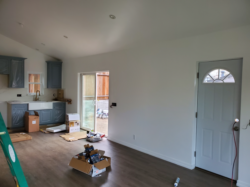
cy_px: 94
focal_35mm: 26
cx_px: 125
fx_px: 188
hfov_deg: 67.3
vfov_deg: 53.1
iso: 200
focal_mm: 4.3
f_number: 2.4
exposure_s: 1/120
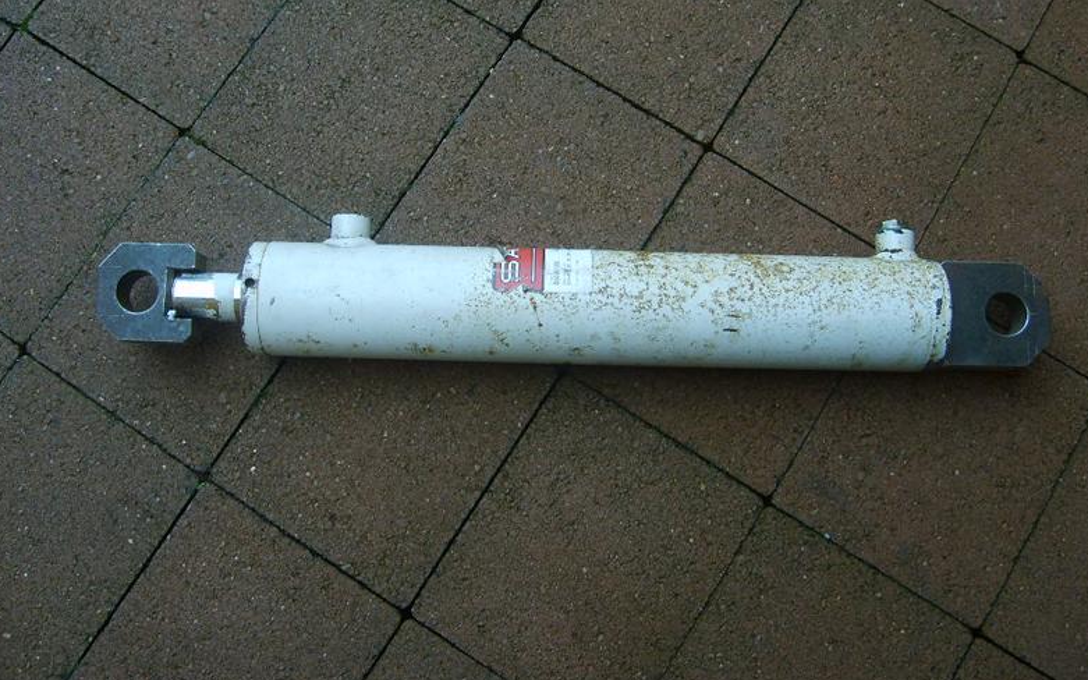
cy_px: 281
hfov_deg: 51.5
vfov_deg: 33.5
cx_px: 552
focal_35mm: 38
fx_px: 1127
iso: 123
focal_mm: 5.8
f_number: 2.8
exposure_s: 1/30
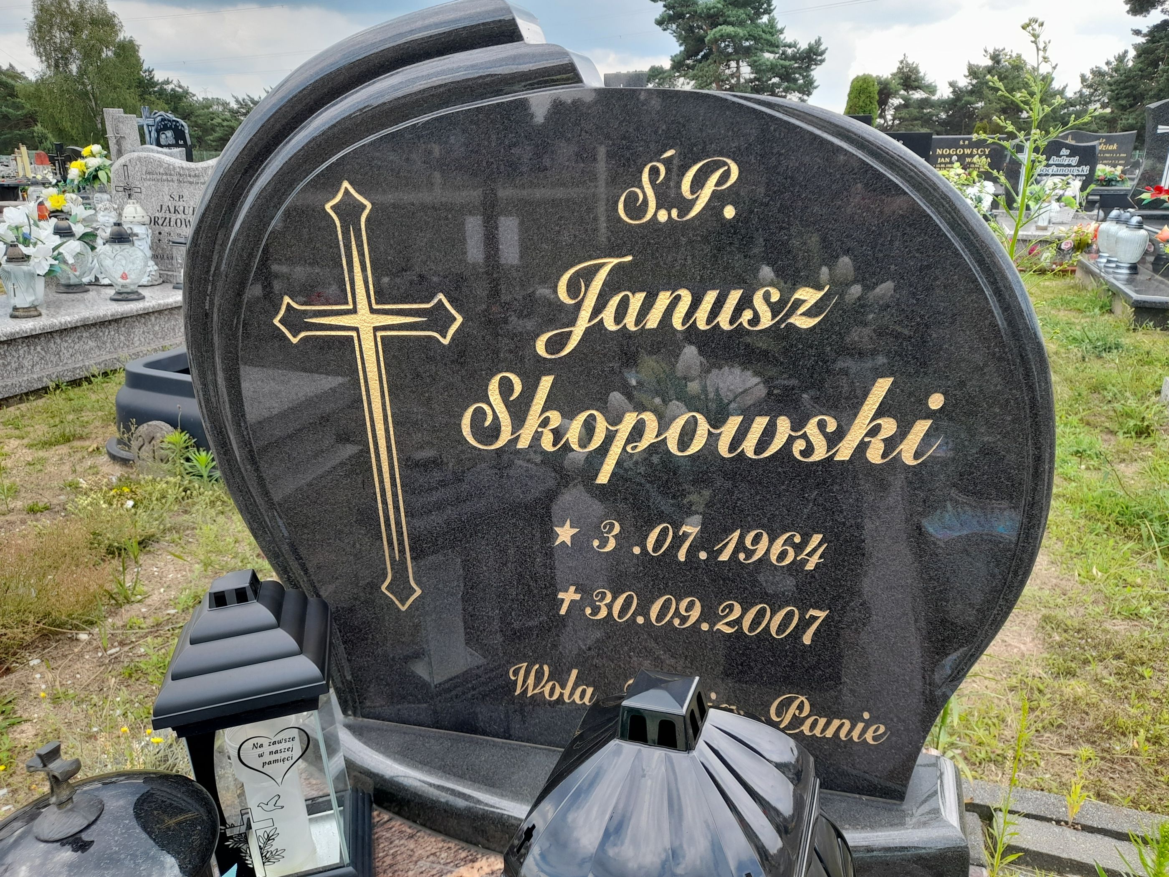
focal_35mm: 25
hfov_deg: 69.4
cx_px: 584
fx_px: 844
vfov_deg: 54.9
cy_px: 438
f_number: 2
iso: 25
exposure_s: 1/100
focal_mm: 4.6
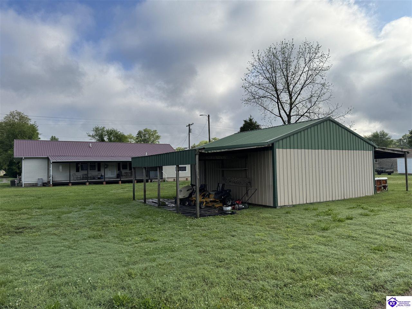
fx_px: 286
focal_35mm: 24
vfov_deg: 56.8
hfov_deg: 71.6
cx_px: 206
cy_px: 154
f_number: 1.78
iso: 80
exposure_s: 1/4310
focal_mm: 6.76
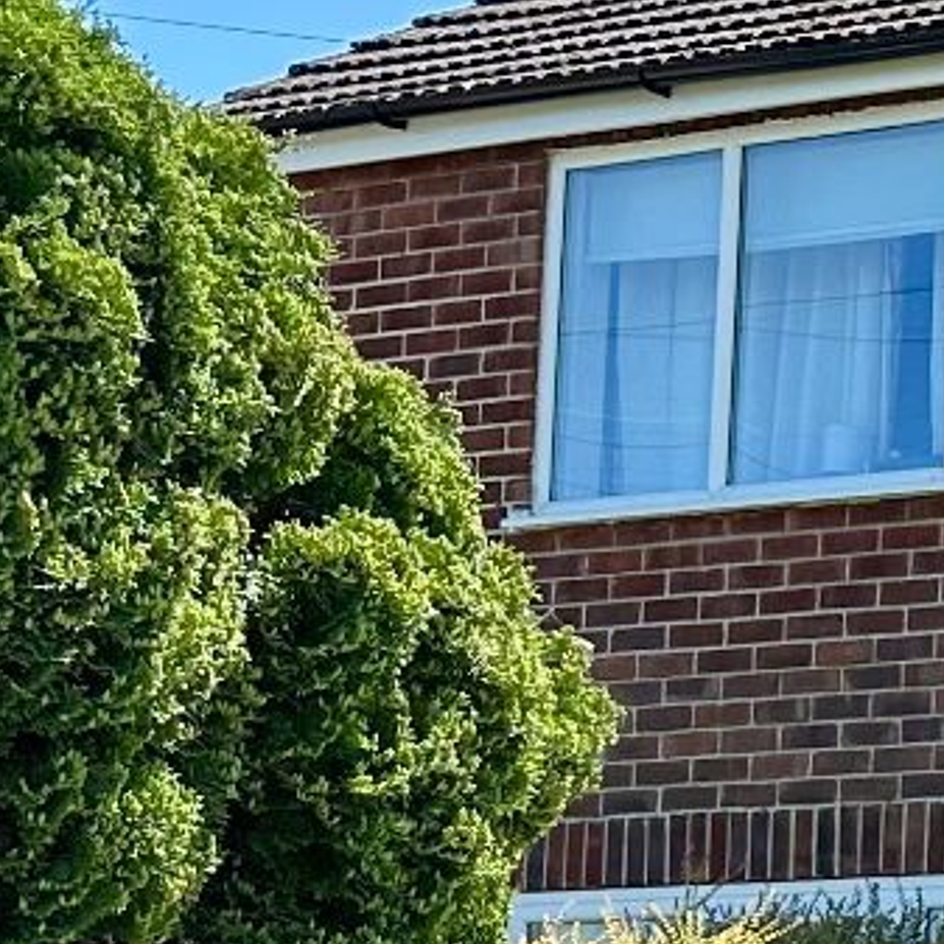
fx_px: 3980
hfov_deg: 11.2
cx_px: 2314
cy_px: 1162
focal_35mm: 129
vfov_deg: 13.1
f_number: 1.78
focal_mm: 6.86
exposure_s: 1/1880
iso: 80
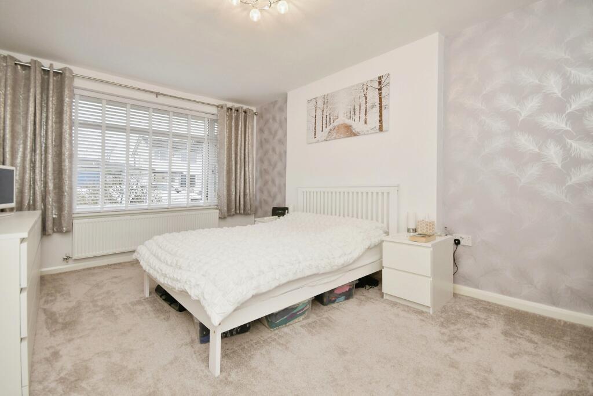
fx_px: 247
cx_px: 296
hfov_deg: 100.4
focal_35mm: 15
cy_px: 198
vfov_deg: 77.3
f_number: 8
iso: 400
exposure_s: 1/60
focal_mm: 10
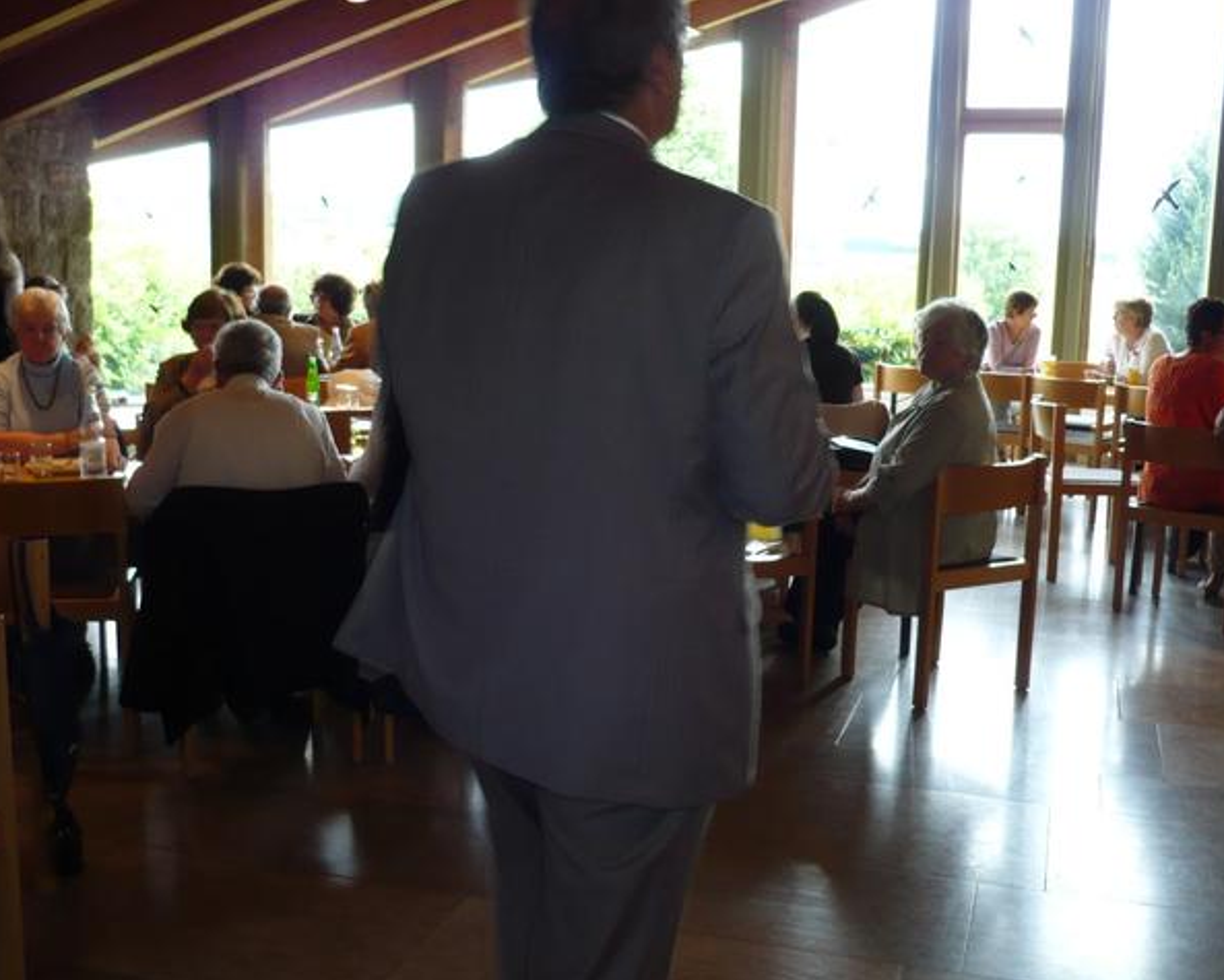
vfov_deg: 37.4
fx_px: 1450
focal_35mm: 40
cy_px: 493
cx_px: 584
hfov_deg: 45.8
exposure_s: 1/30
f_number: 2.8
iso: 100
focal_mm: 5.8
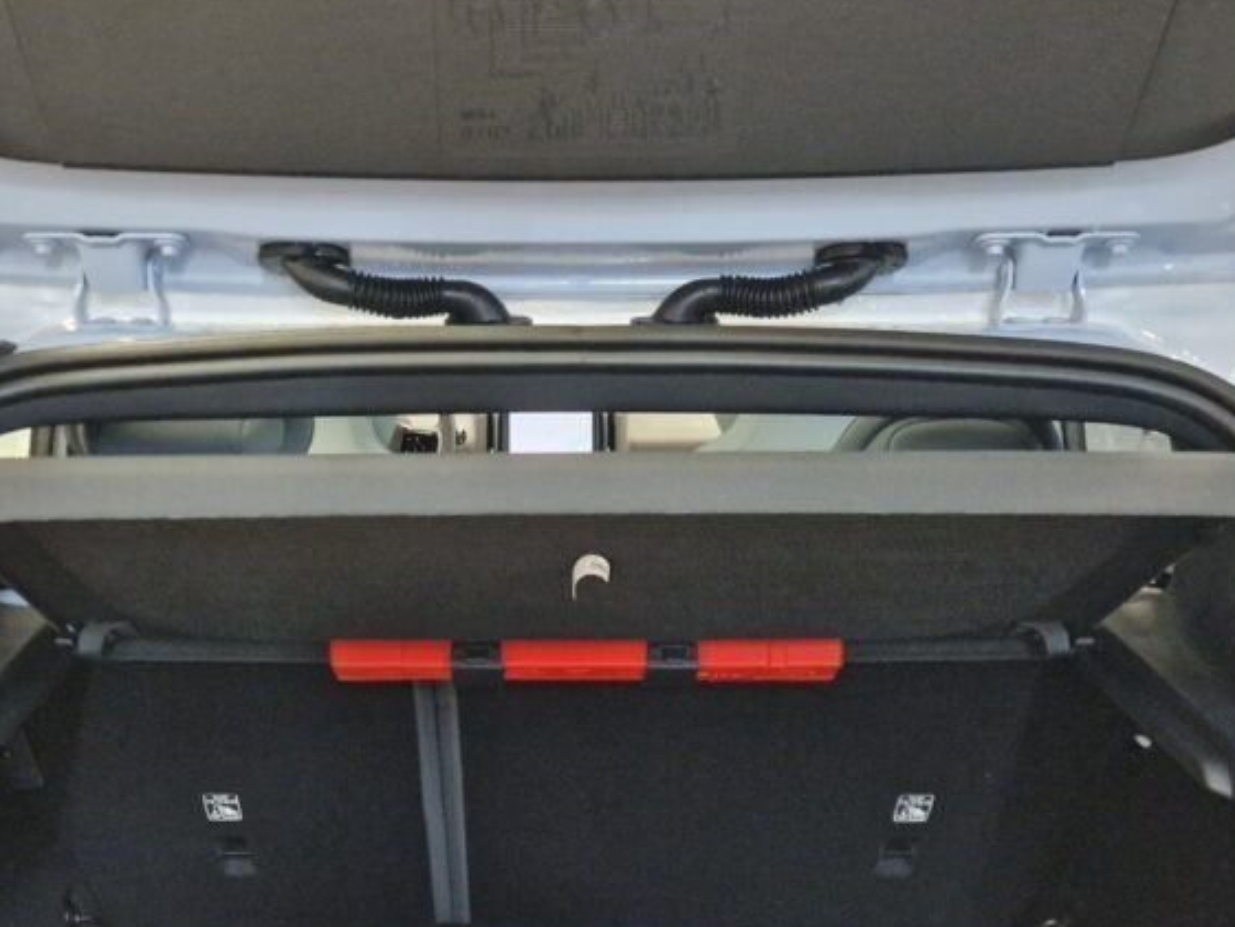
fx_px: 1499
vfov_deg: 32.8
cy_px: 813
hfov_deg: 44.7
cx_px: 559
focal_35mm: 42
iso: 800
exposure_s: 1/100
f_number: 1.8
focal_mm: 5.4
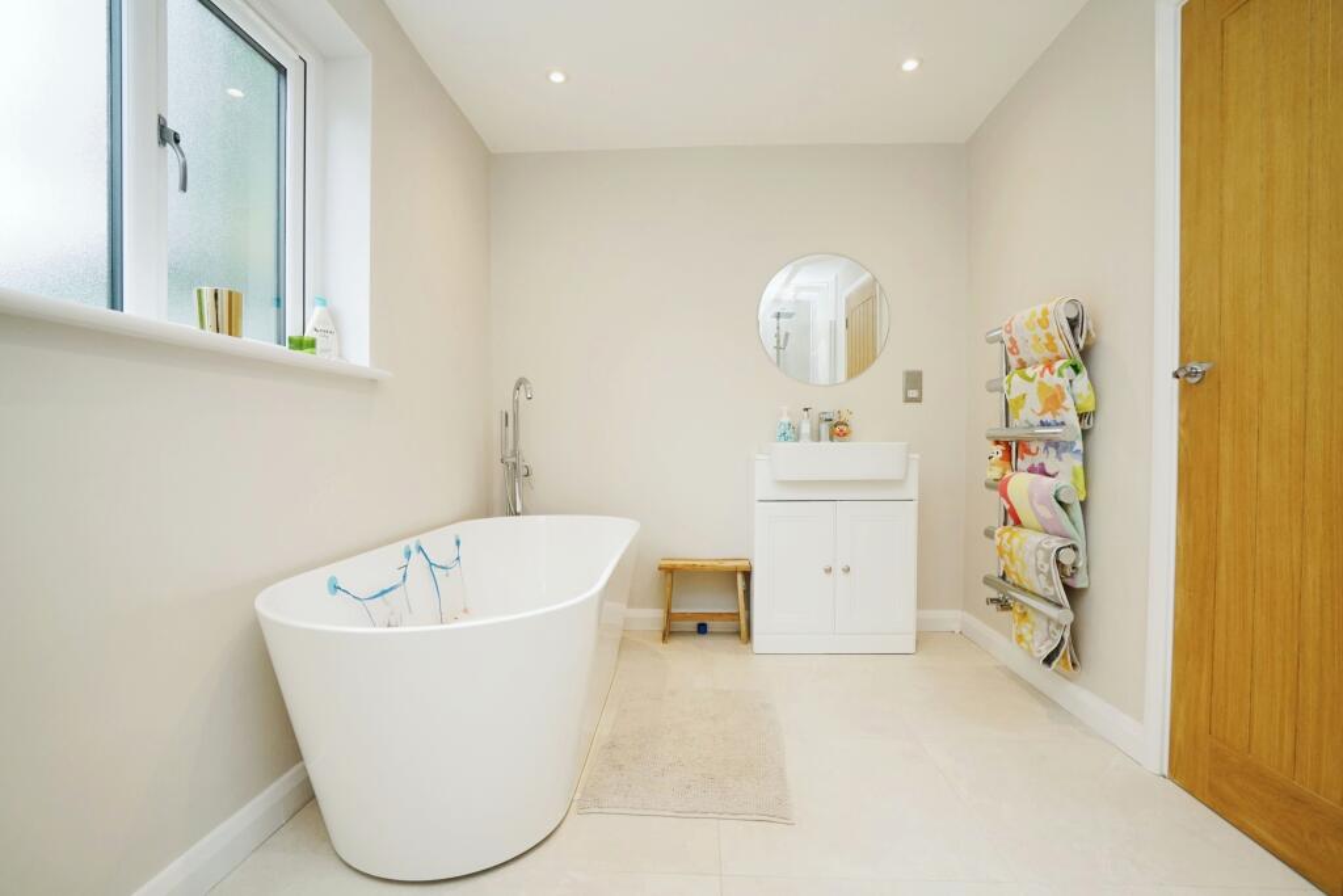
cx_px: 672
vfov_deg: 73.8
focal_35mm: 16
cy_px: 448
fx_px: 597
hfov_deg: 96.7
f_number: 8
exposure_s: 1/125
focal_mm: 16
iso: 2000
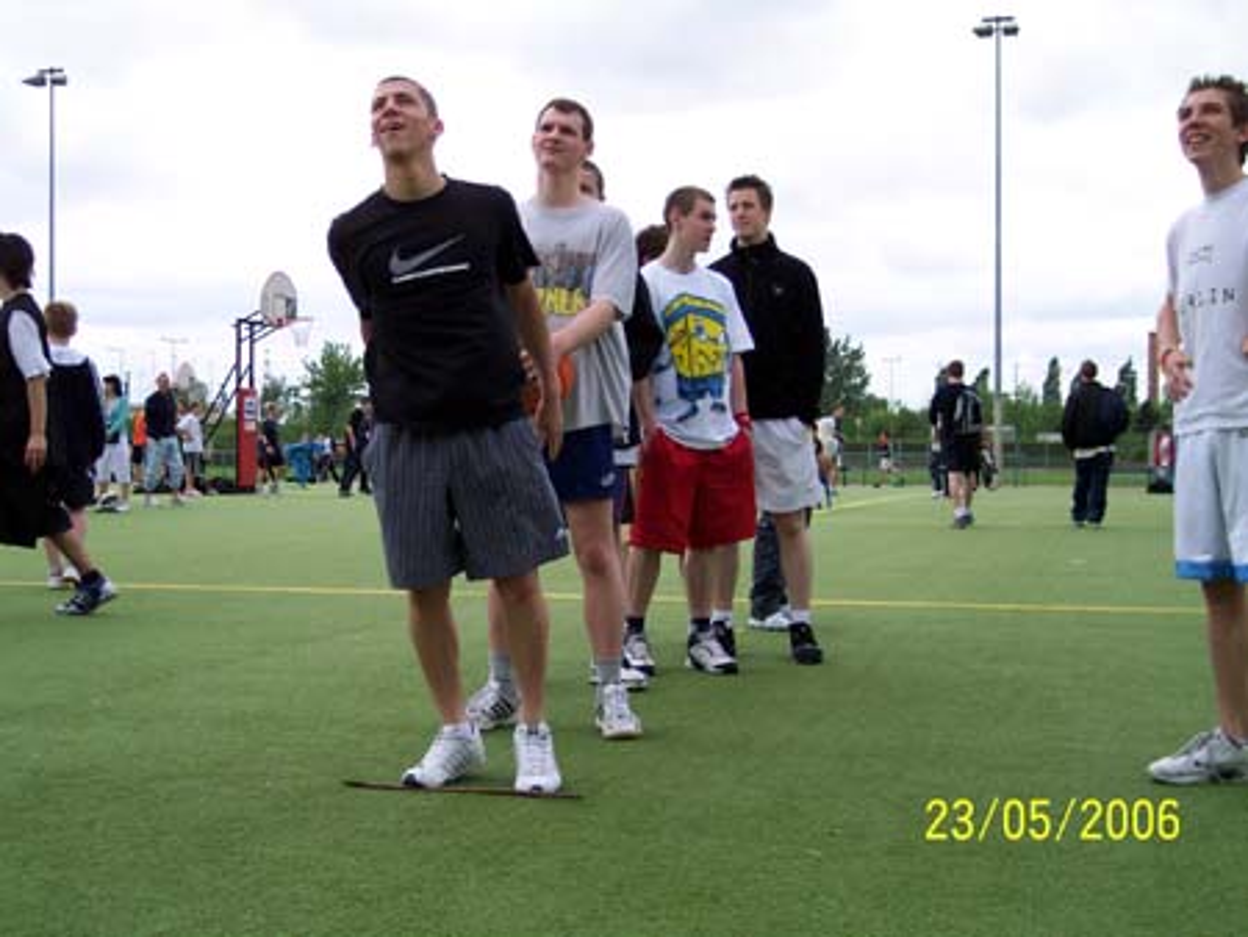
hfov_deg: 37.5
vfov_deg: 28.6
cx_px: 624
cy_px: 468
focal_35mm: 51
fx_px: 1840
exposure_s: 1/700
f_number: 3.4
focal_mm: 10.7
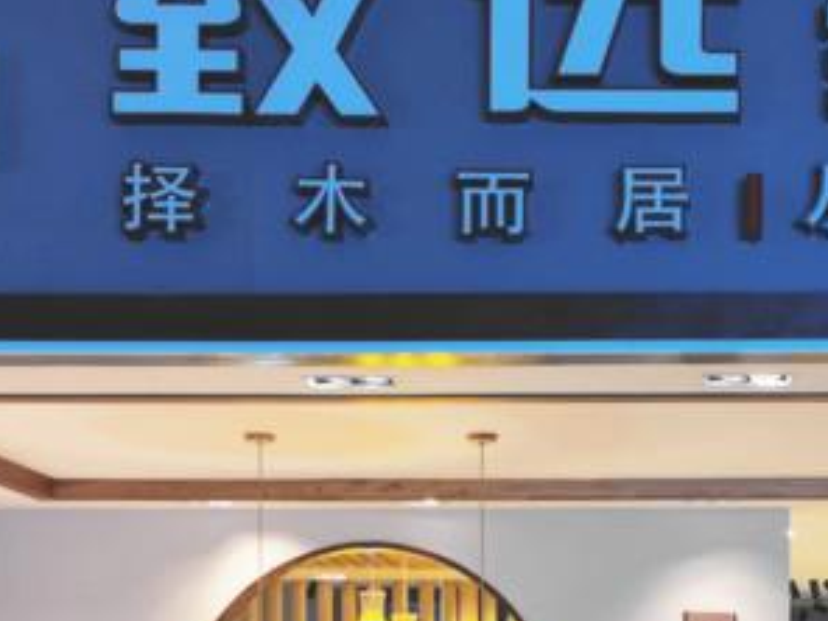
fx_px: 1746
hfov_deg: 26.4
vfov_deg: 19.3
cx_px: 613
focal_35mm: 73
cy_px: 699
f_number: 1.8
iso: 200
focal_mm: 5.58
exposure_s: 1/100
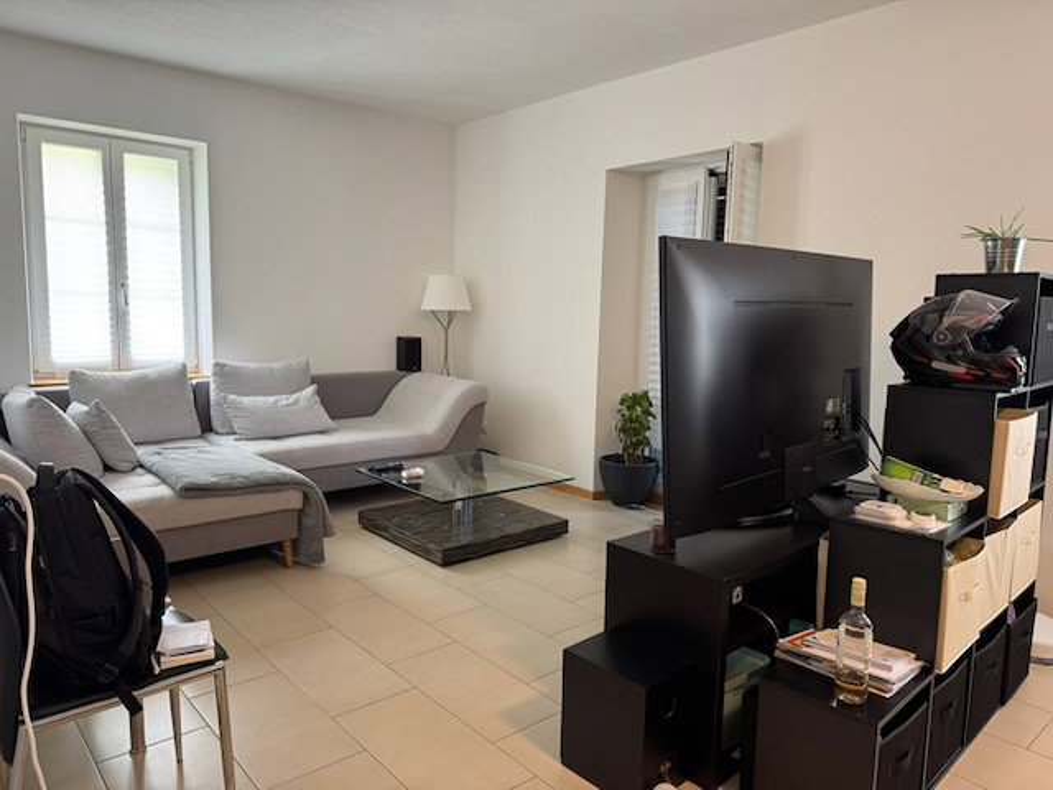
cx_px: 526
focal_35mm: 24
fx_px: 730
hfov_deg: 71.6
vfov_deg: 56.8
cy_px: 395
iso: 200
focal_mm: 6.76
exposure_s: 1/61
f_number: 1.78
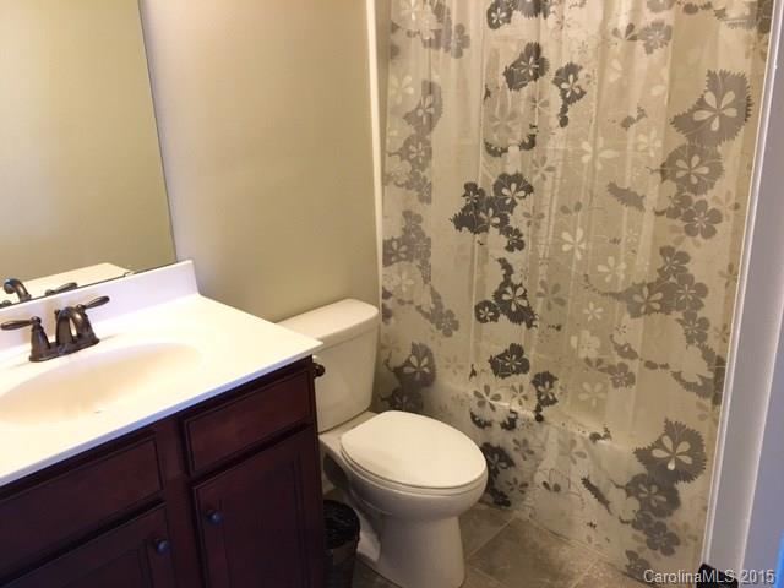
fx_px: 657
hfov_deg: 61.7
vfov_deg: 48.2
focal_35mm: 29
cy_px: 294
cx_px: 392
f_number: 2.2
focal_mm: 4.15
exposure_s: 1/17
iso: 50
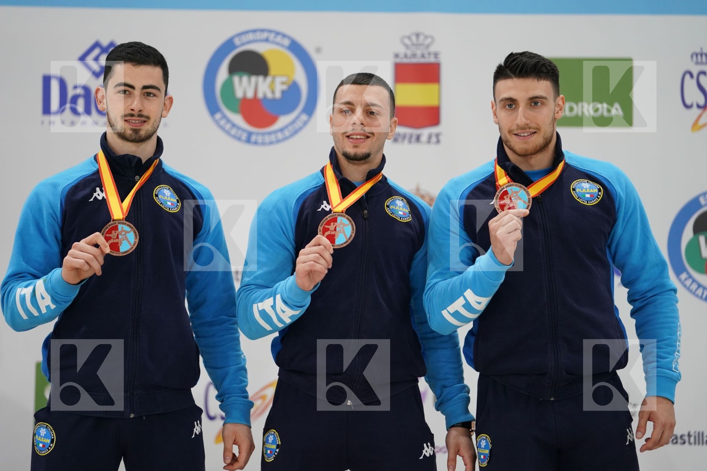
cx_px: 354
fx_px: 2867
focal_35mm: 146
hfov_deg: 14.1
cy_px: 236
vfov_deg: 9.4
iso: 1250
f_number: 2.8
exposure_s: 1/250
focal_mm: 146
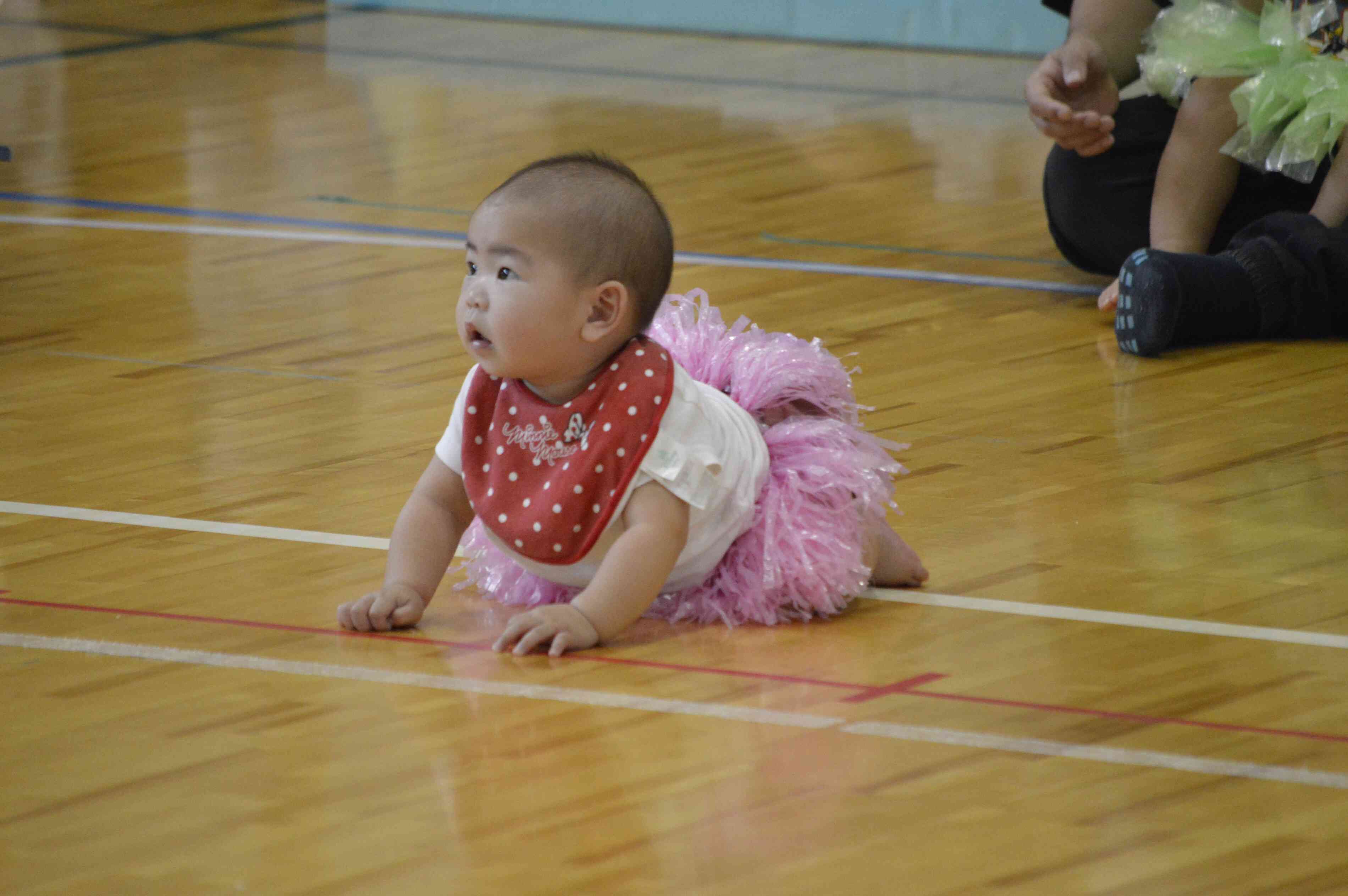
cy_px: 448
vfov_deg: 4.6
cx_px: 674
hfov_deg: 6.9
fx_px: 11222
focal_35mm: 300
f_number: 5.6
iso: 3200
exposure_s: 1/320
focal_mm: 200
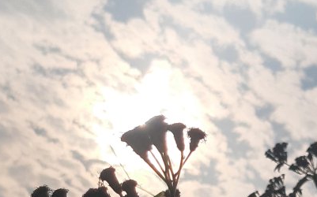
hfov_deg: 18.8
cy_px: 288
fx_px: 950
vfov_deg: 11.4
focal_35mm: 110
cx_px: 241
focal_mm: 3.93
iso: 40
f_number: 1.7
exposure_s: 1/8065
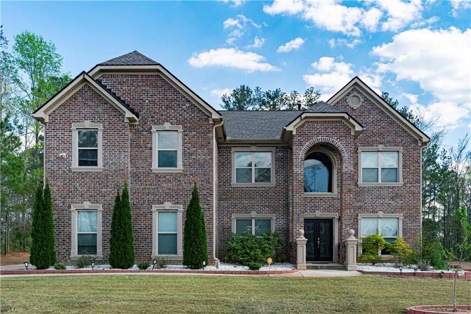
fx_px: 471
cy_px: 157
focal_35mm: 36
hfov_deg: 53.1
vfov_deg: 36.8
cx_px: 236
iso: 200
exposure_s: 1/250
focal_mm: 24
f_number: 8
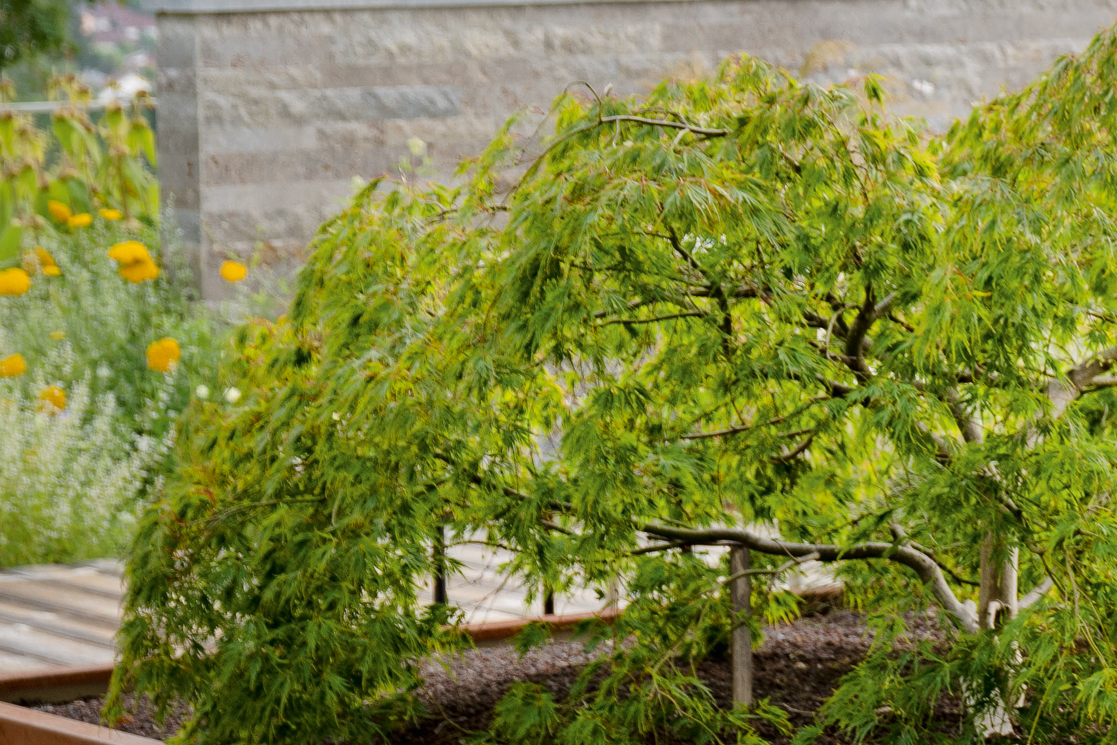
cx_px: 1968
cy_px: 455
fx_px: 5118
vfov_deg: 8.3
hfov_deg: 11.6
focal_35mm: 165
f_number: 4.5
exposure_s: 1/40
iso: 100
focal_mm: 46
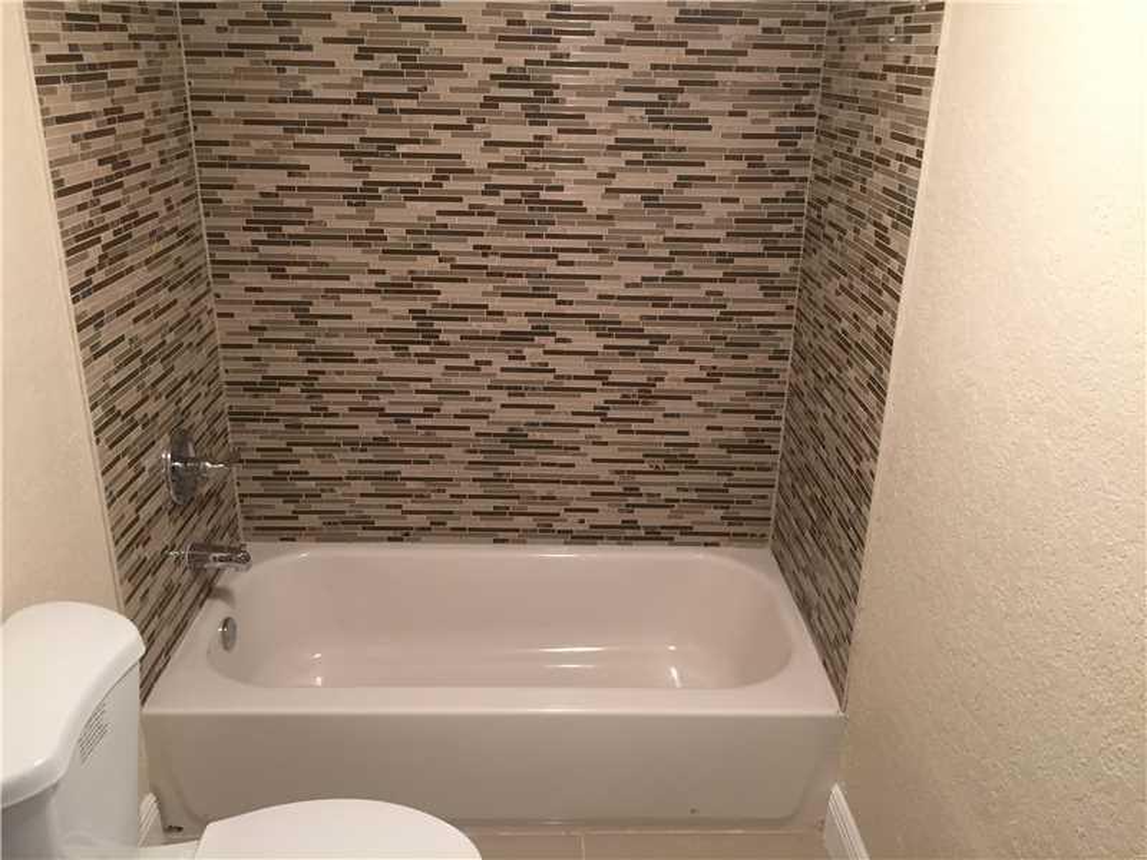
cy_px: 430
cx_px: 574
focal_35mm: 29
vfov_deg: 48.2
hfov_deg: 61.7
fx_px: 961
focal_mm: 4.15
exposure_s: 1/30
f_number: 2.2
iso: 100
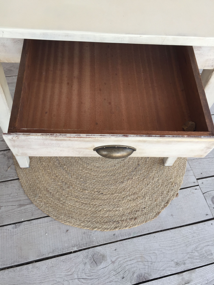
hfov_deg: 48.2
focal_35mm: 29
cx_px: 107
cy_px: 142
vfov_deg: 61.7
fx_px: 239
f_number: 2.2
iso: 32
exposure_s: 1/198
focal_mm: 4.15
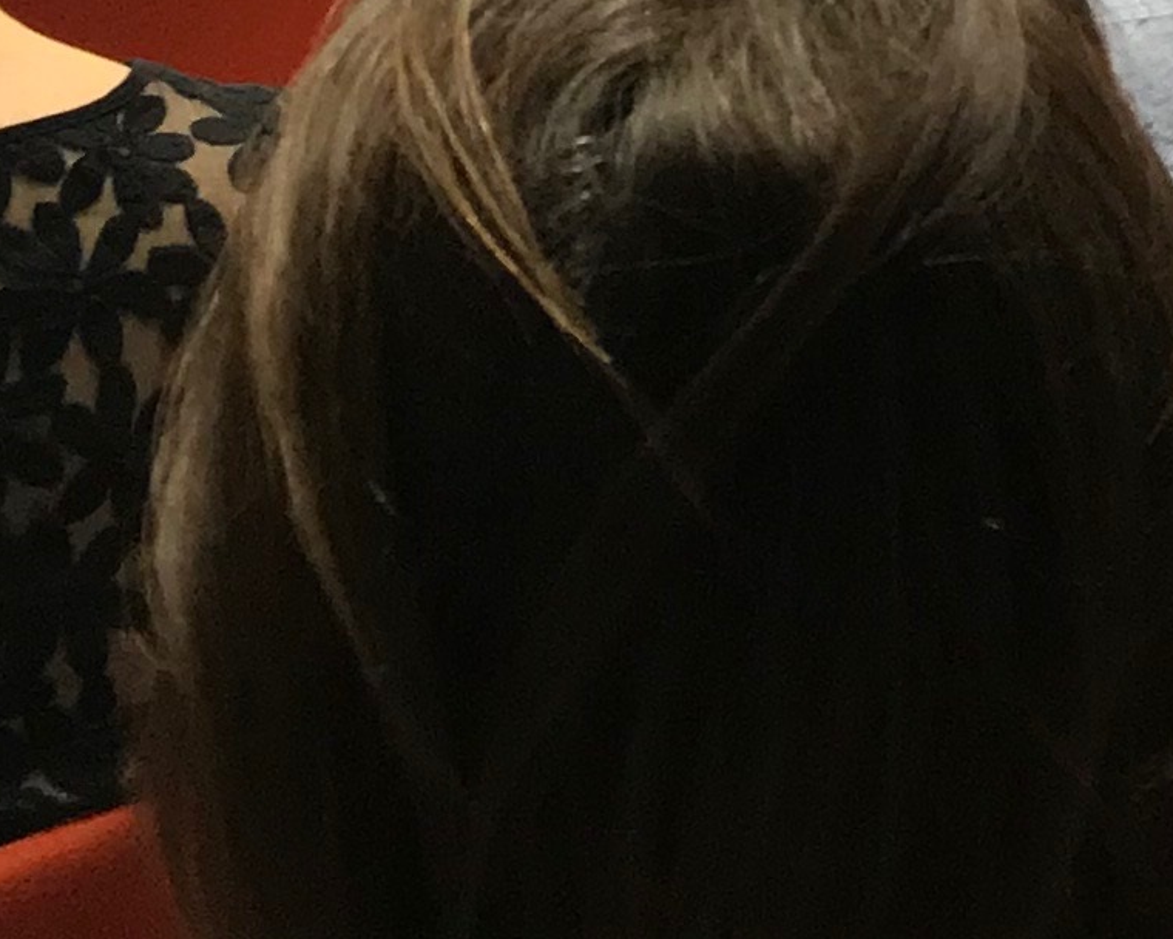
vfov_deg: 9.8
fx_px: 5034
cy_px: -1001
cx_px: 968
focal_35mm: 145
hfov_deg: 13.2
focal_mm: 3.99
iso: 64
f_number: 1.8
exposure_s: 1/33
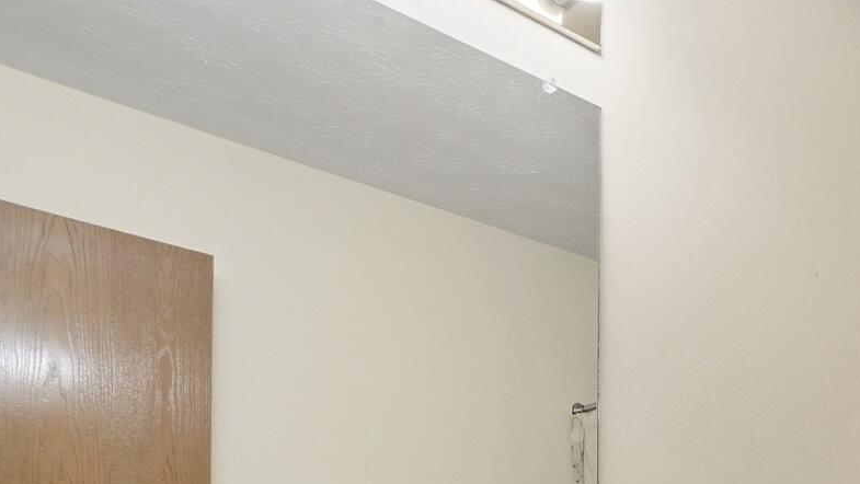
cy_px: 632
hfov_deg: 41.6
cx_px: 917
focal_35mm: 40
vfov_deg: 25.5
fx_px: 912
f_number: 4
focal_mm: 10
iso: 100
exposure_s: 1/400
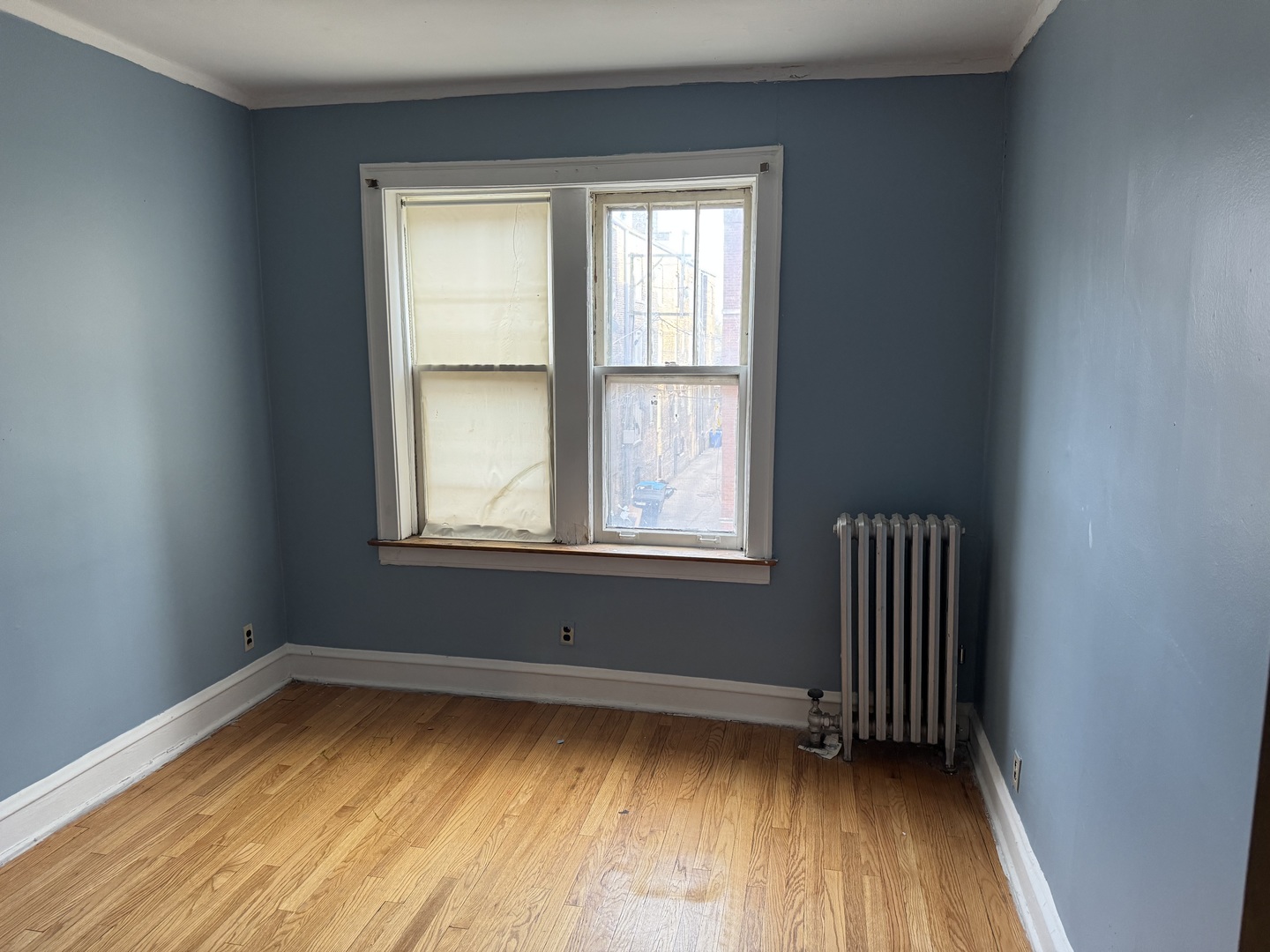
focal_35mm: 24
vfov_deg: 56.8
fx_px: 881
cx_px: 635
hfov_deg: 71.6
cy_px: 476
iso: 200
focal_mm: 6.76
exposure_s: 1/99
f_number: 1.78
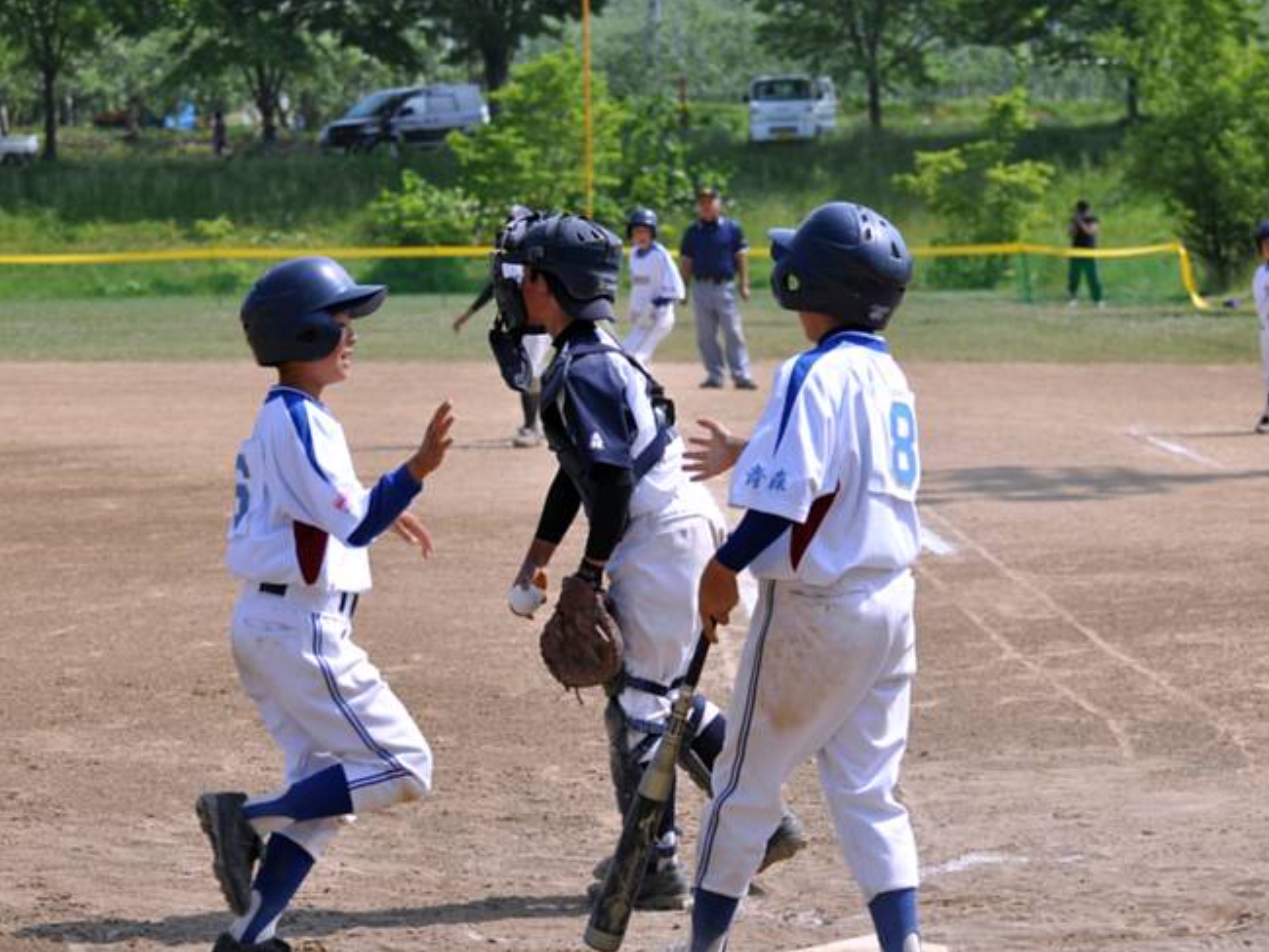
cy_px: 457
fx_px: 4547
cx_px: 656
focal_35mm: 124
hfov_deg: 15.9
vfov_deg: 12.0
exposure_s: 1/1250
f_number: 5
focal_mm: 70
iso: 200
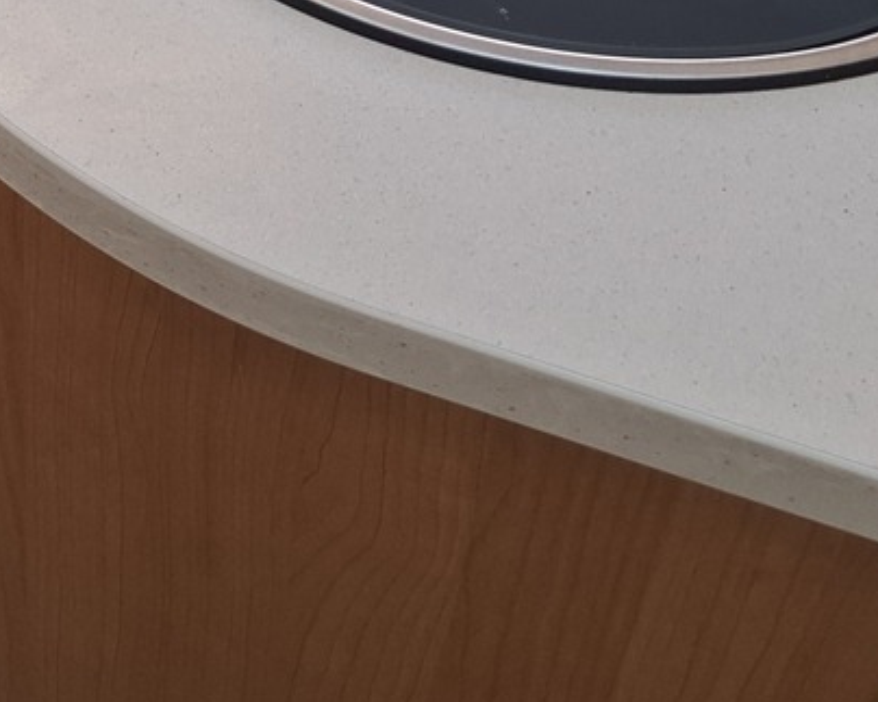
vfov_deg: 18.0
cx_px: 7
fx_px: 2078
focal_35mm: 80
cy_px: -200
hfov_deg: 22.9
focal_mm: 5.54
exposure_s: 1/100
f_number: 1.8
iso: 50
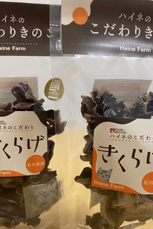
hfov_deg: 37.8
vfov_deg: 54.1
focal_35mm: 35
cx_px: 74
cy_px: 135
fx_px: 223
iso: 160
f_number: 1.8
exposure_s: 1/60
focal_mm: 4.25
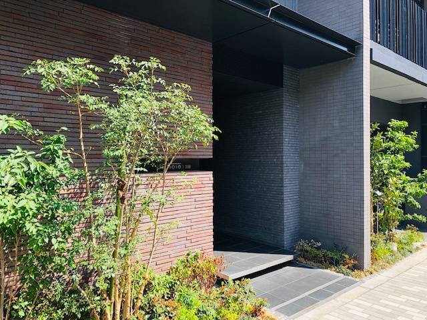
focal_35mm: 28
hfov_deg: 63.4
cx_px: 214
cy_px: 160
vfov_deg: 49.7
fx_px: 345
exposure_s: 1/317
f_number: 1.8
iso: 20
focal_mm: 3.99
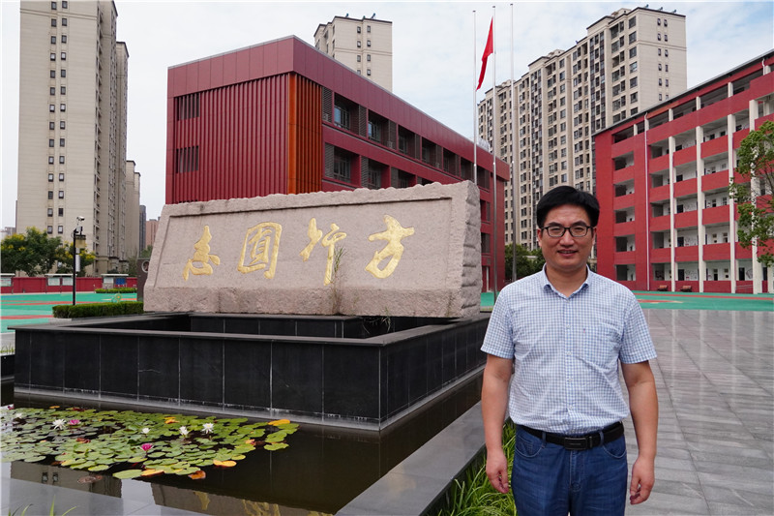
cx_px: 387
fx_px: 580
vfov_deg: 47.9
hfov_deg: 67.4
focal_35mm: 27
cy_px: 258
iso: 2000
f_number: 8
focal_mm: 18
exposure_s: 1/4000
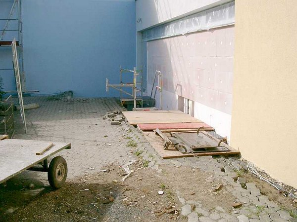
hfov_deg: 50.1
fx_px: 317
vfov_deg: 38.7
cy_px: 111
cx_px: 148
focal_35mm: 37
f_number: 5
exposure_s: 1/640
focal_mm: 7.6
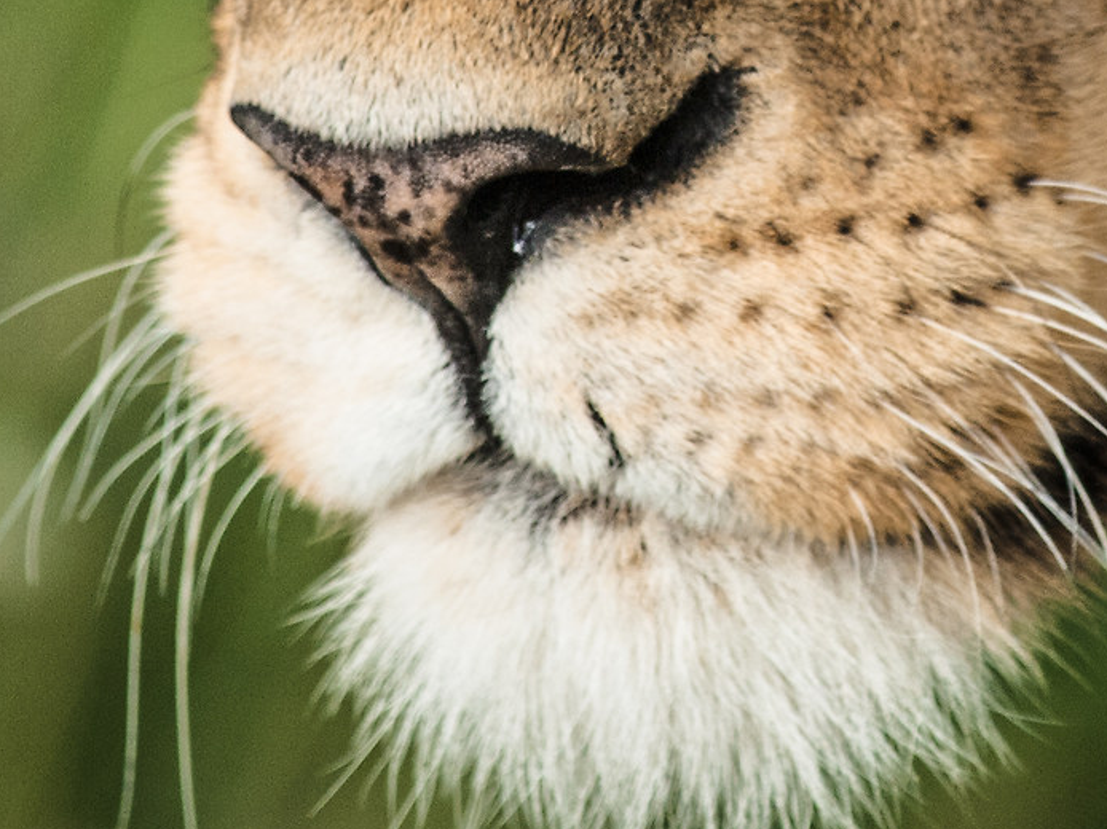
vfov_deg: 1.1
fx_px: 44340
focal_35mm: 1387
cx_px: 938
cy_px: -214
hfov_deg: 1.4
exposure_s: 1/250
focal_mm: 200
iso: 200
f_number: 3.5
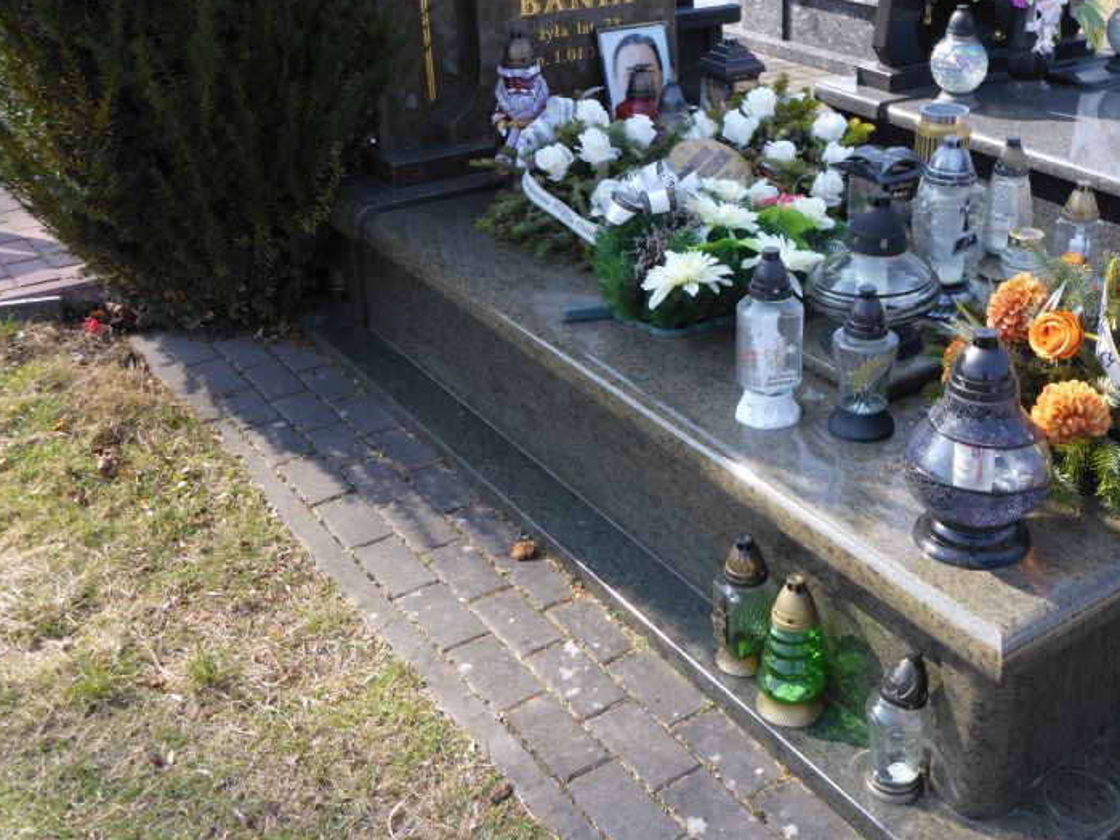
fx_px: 1326
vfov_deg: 34.8
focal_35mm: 41
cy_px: 290
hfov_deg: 44.6
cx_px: 803
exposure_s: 1/250
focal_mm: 4.9
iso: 80
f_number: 3.3
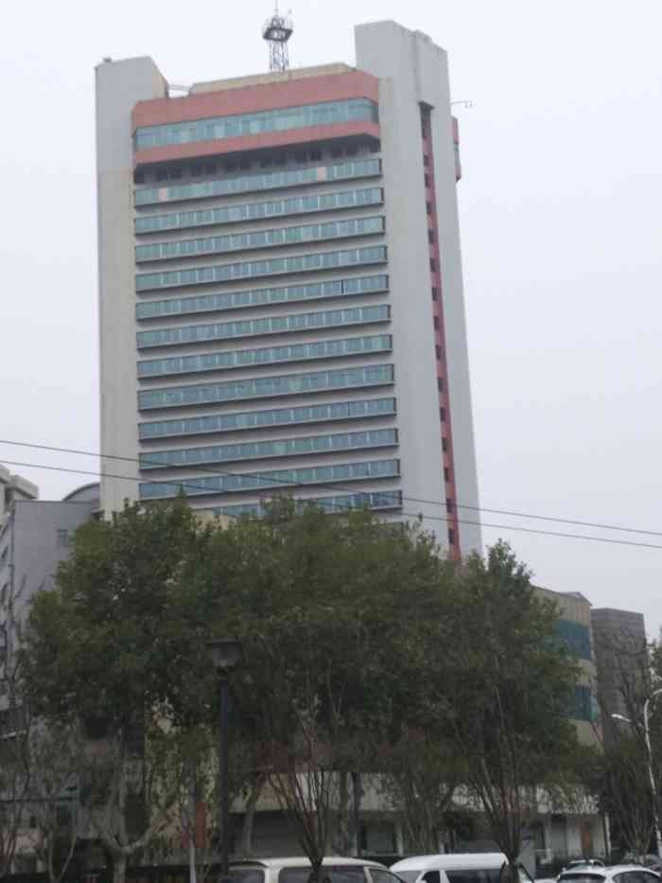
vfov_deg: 76.4
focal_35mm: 22
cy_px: 442
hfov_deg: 61.1
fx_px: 561
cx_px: 331
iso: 100
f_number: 2.2
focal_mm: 3.81
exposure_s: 1/556
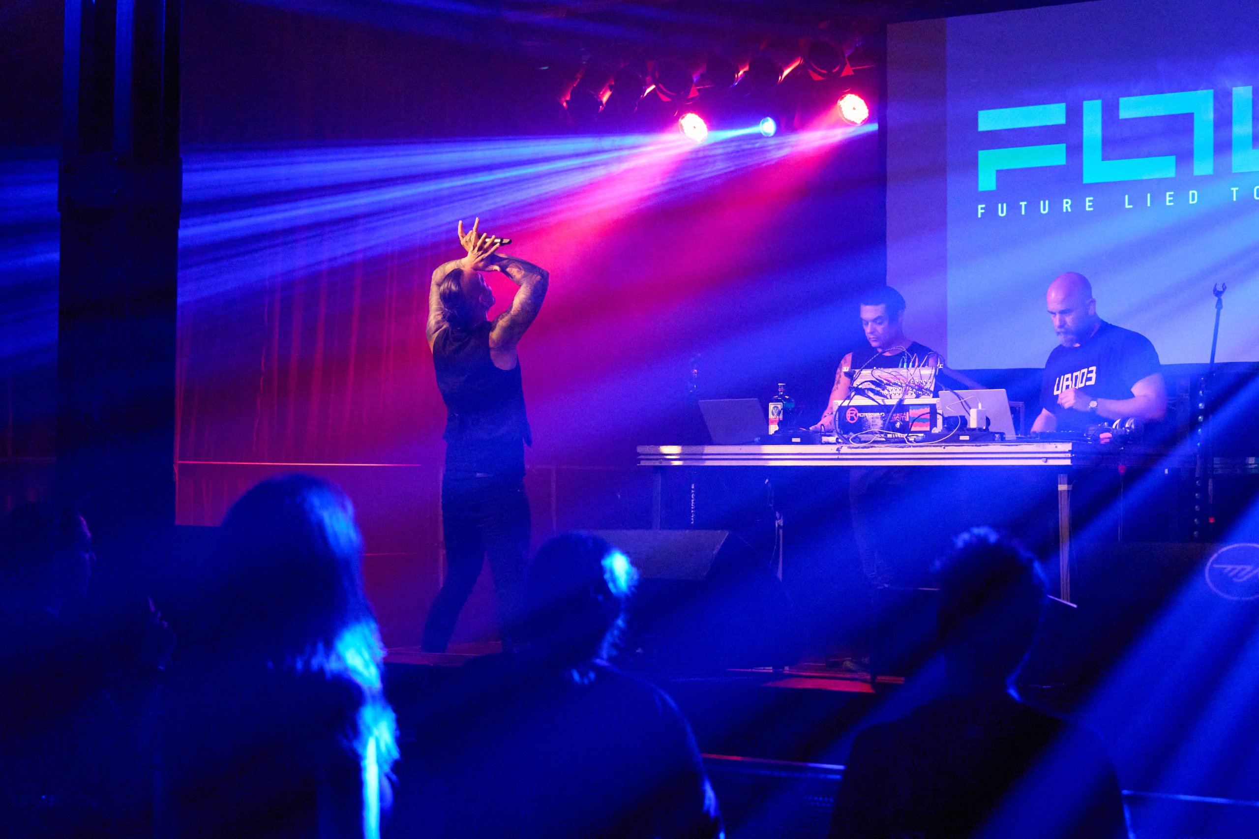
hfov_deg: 28.8
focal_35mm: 70
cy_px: 420
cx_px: 630
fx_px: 2448
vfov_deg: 19.5
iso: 12800
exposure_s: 1/250
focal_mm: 70
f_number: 4
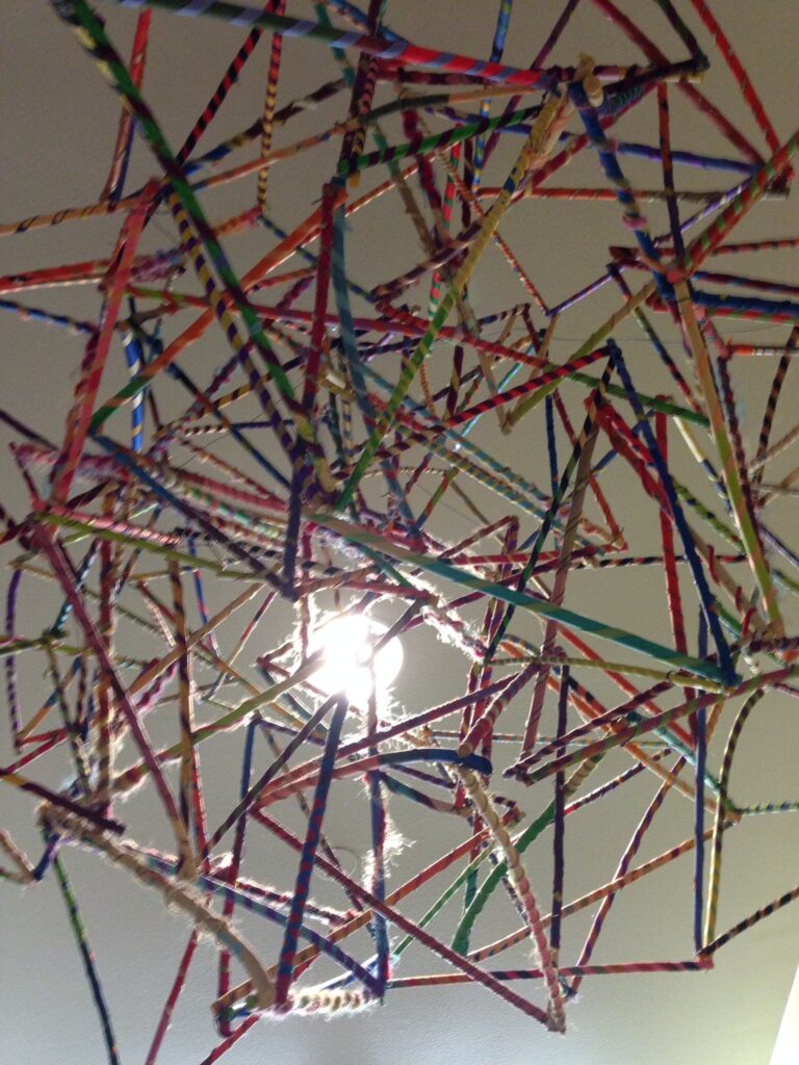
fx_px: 1016
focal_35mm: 33
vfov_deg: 55.4
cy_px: 532
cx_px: 400
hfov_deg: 42.9
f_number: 2.4
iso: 250
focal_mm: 4.12
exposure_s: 1/20
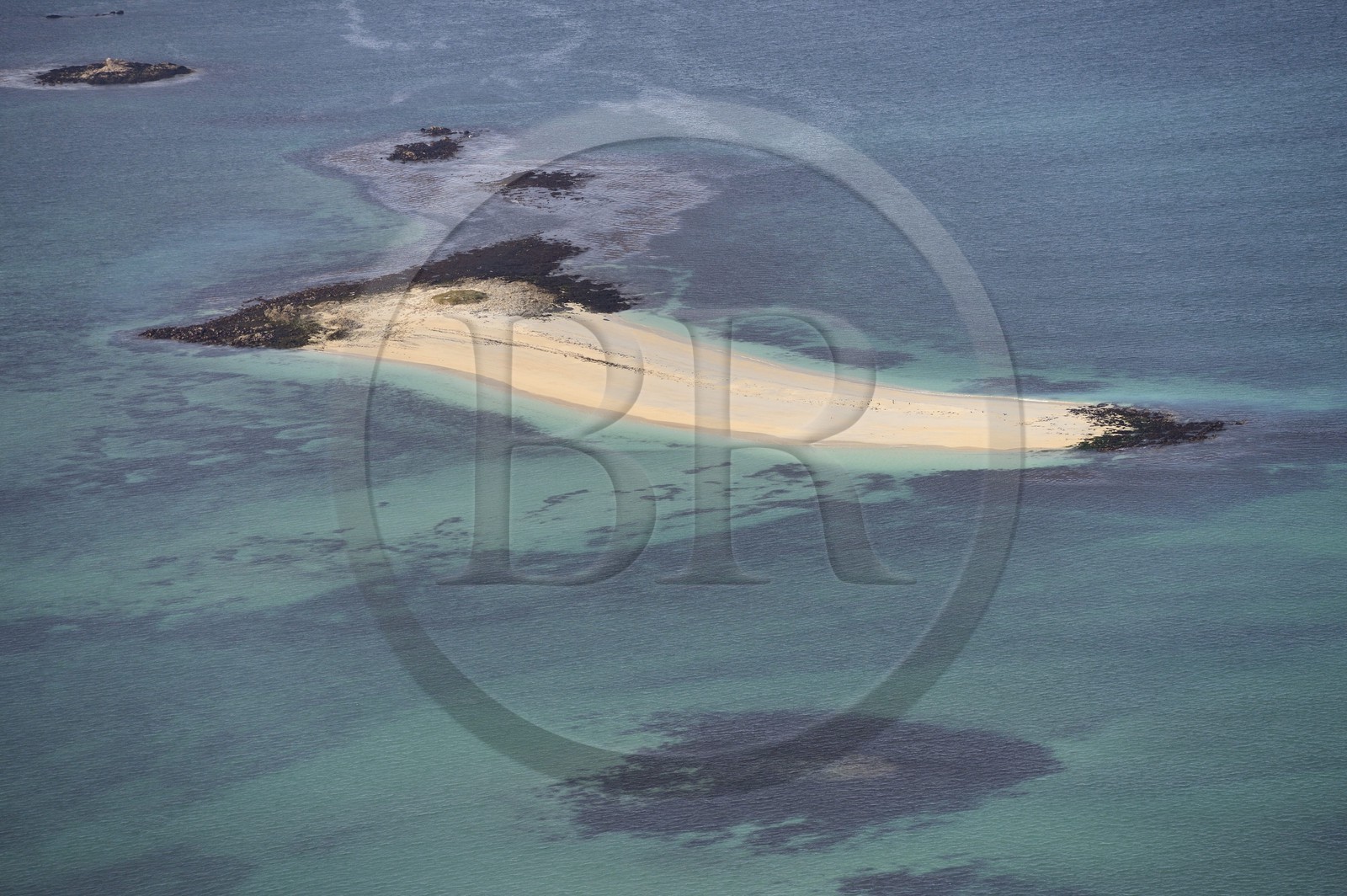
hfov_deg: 10.3
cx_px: 674
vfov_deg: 6.9
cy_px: 448
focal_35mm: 200
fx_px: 7477
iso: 400
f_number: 6.3
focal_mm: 200
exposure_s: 1/1000
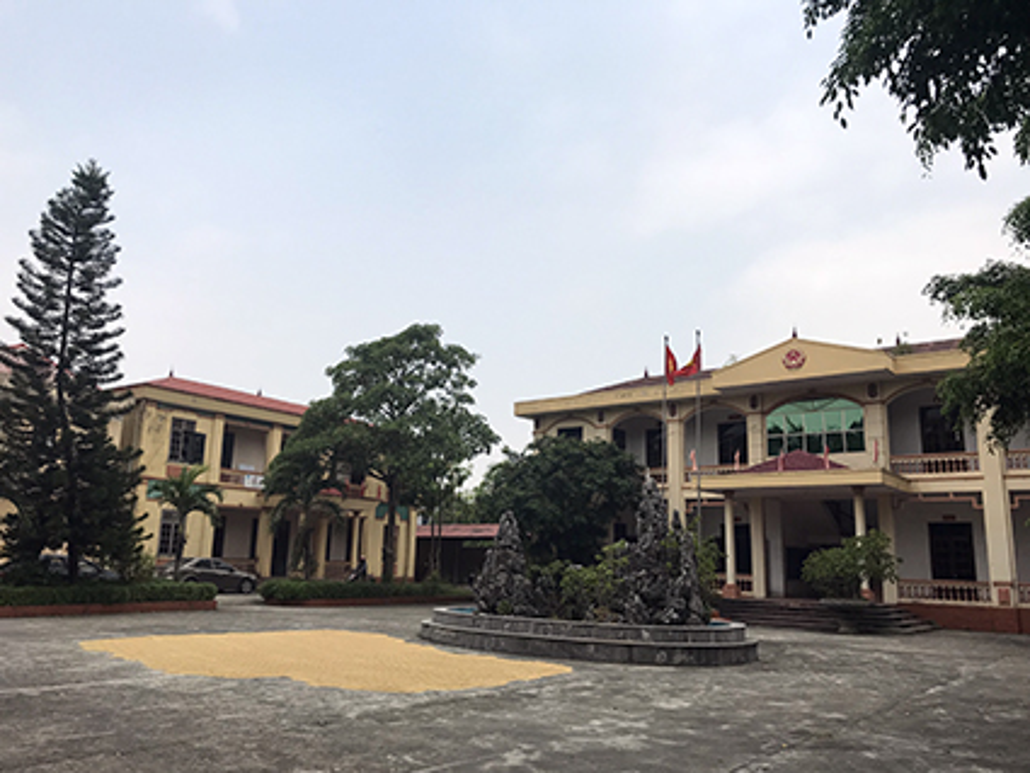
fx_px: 833
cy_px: 386
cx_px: 515
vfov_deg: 49.8
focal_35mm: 28
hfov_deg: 63.4
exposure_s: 1/2994
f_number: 1.8
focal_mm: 3.99
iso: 20
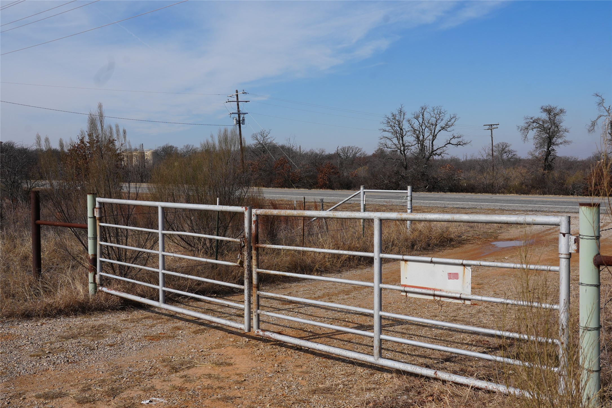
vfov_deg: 36.9
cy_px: 204
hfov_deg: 53.1
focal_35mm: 36
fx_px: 612
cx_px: 306
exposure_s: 1/250
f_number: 10
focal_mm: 24
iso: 100
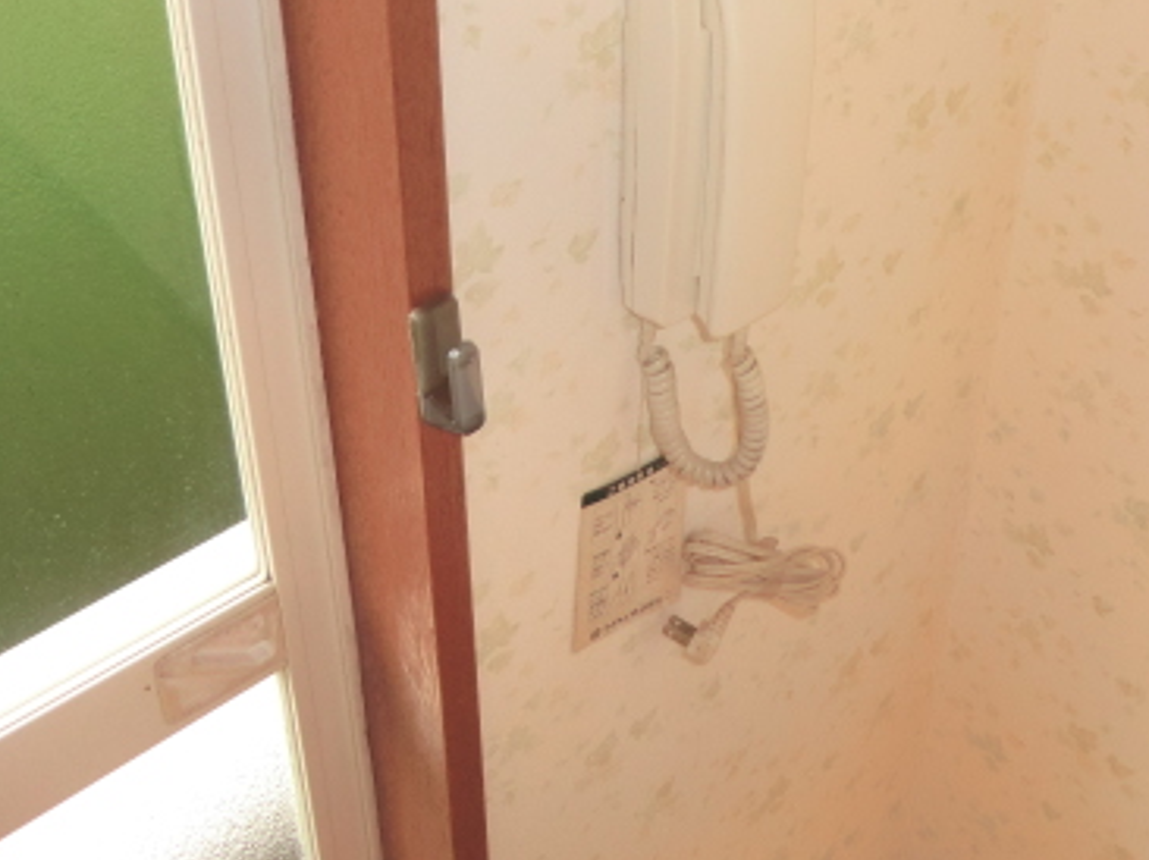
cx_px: 725
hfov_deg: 44.4
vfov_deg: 33.0
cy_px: 132
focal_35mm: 42
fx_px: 1393
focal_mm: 4.3
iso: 160
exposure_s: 1/60
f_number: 3.2
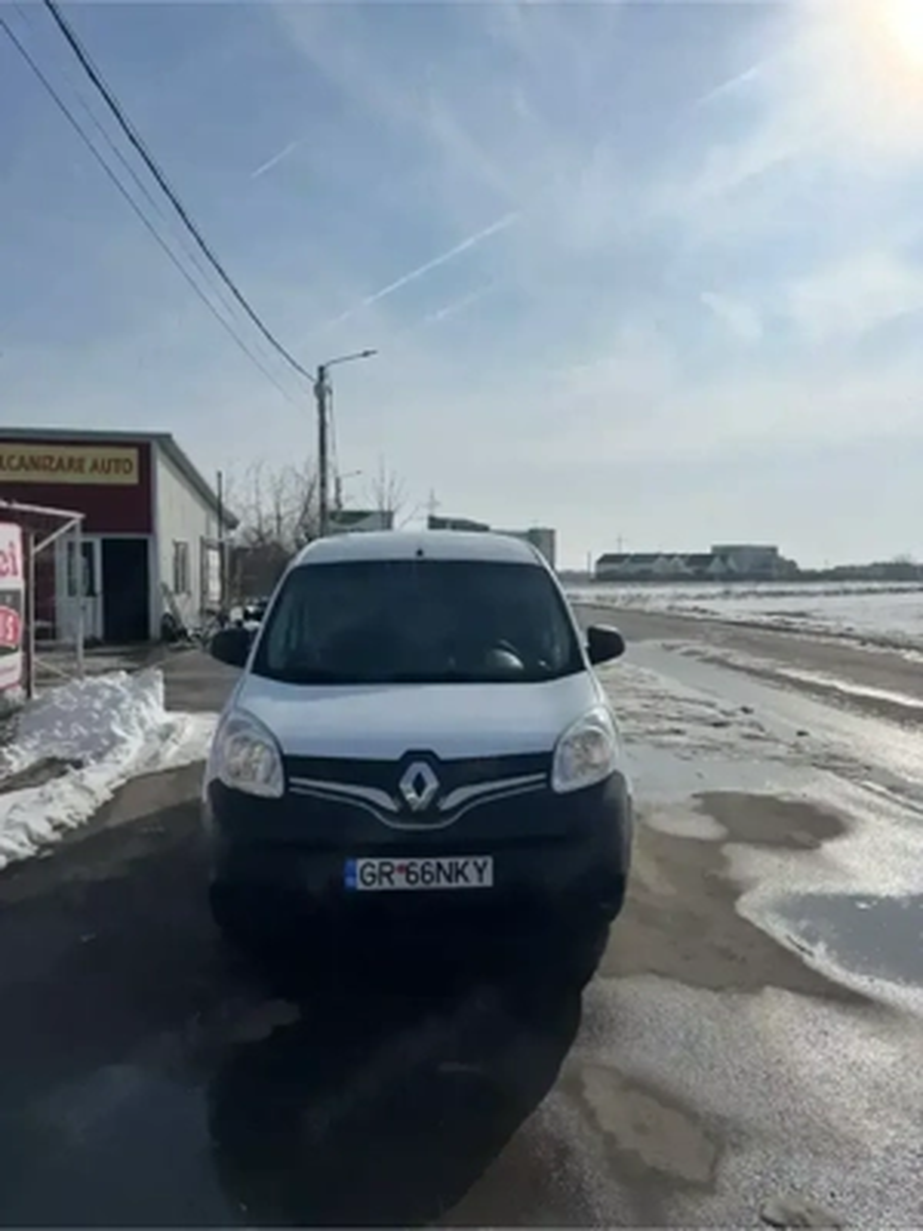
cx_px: 462
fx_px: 853
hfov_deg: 56.8
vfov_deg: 71.6
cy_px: 616
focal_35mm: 24
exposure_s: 1/20000
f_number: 1.78
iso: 64
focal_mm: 6.76
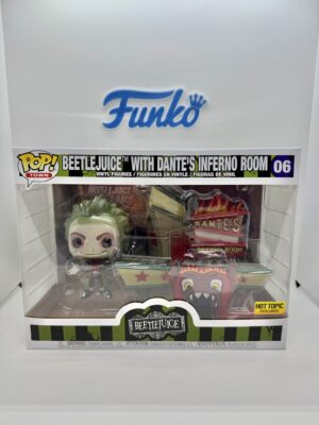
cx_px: 160
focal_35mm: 24
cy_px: 212
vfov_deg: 71.6
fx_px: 295
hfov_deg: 56.8
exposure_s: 1/268
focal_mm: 6.76
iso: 64
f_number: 1.78
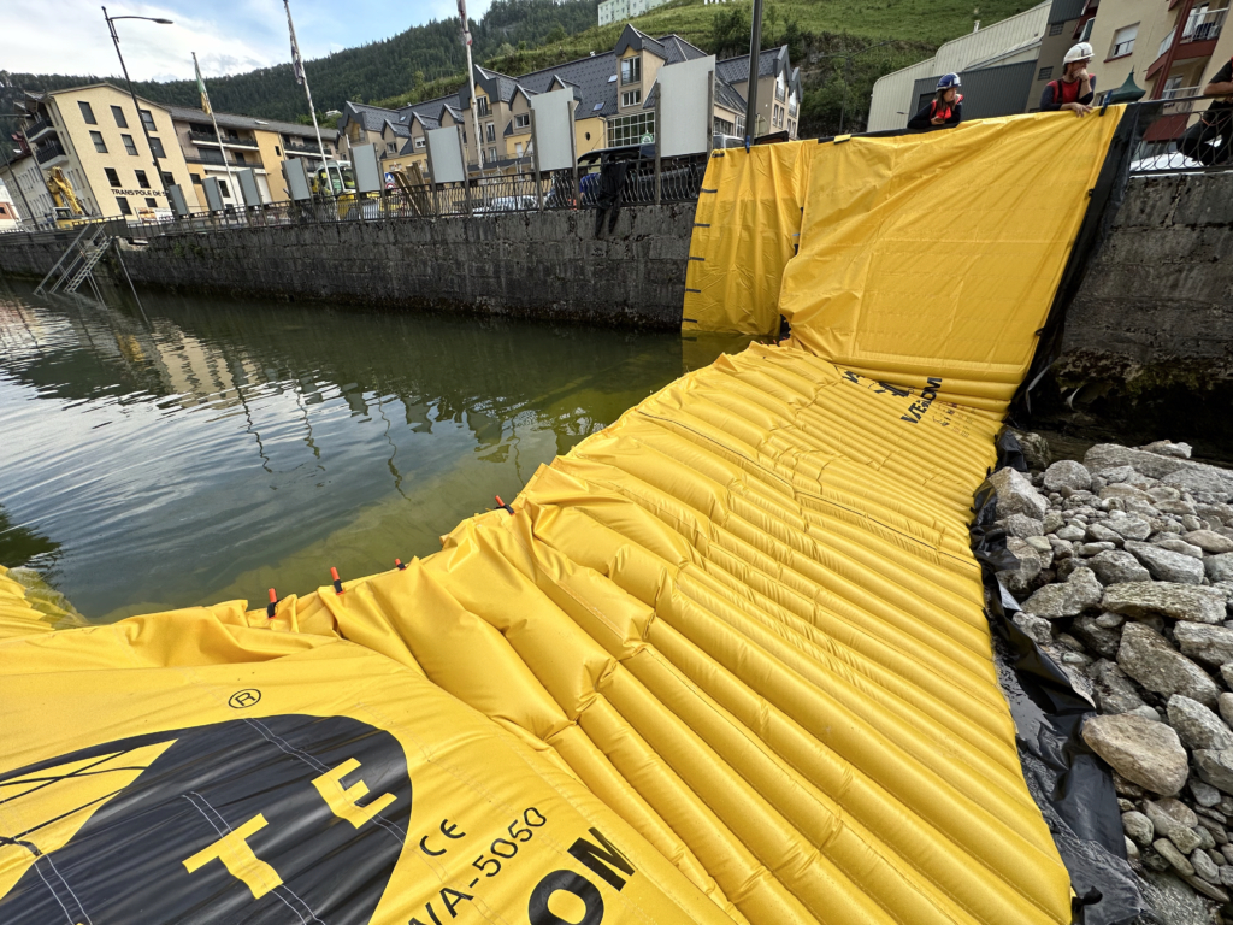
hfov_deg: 102.1
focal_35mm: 14
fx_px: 499
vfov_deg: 85.7
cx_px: 616
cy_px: 462
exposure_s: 1/593
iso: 40
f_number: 2.2
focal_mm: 2.22
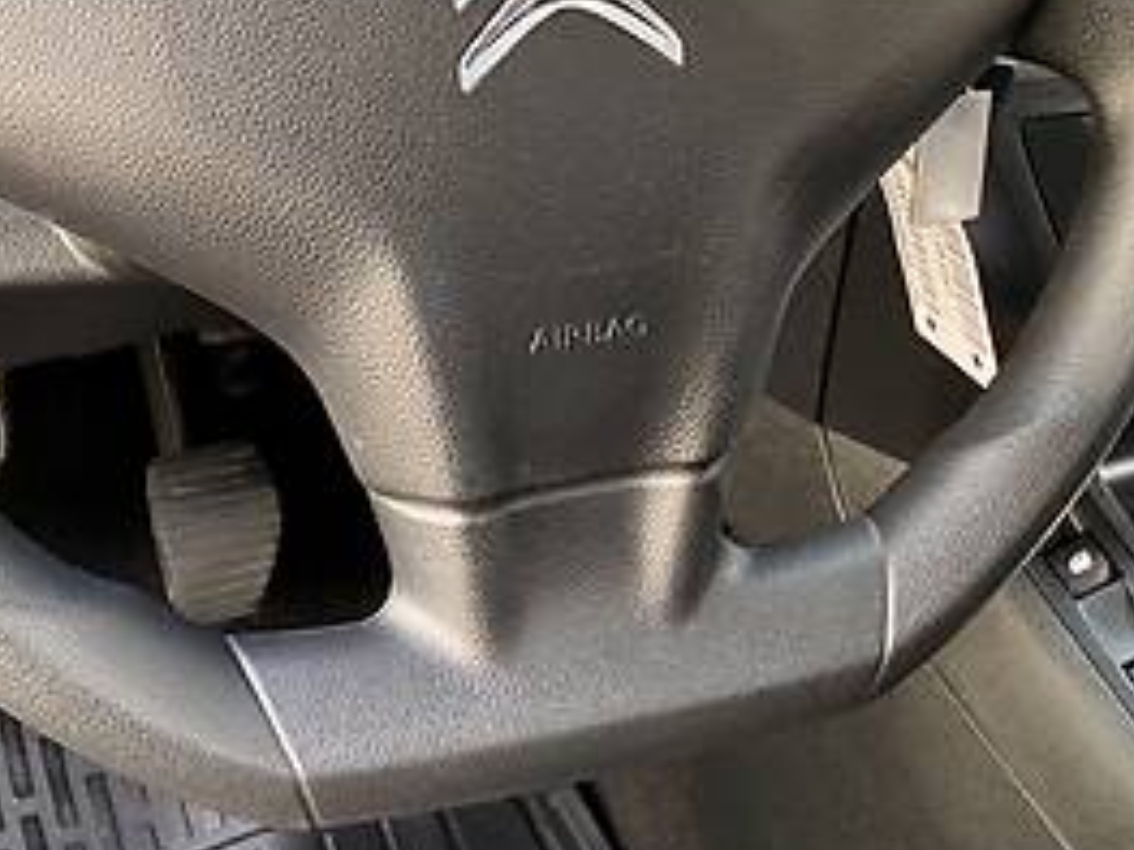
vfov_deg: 18.3
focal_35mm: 79
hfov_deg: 24.7
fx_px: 2587
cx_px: 599
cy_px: 60
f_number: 1.8
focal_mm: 4.2
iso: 100
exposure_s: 1/121
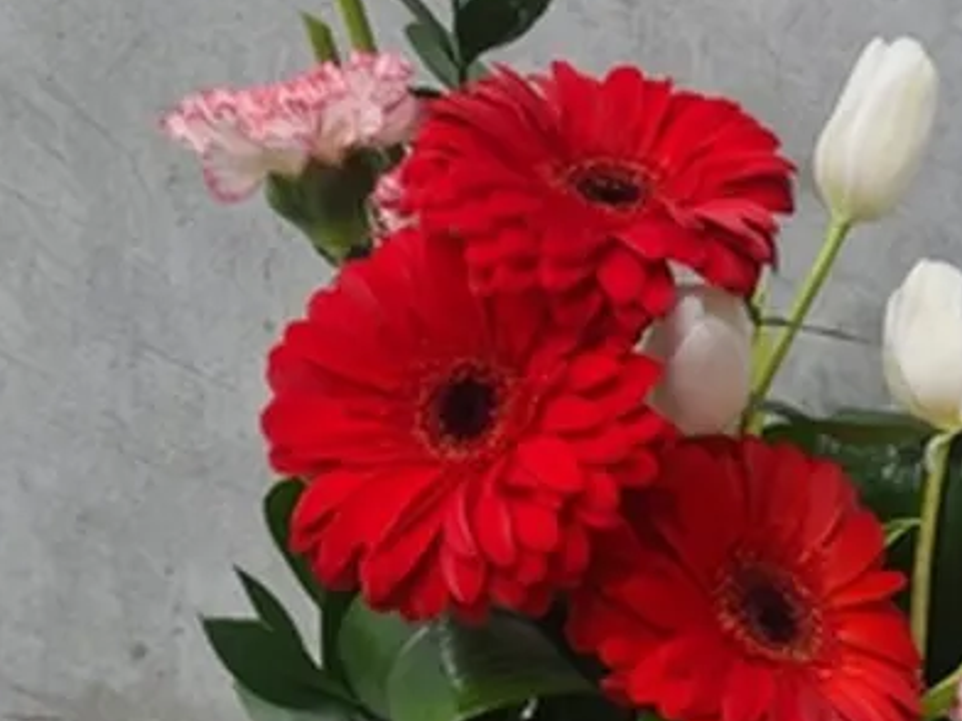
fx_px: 1417
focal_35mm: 51
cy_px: 562
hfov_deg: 34.6
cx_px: 930
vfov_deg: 28.1
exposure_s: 1/40
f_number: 1.8
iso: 320
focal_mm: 7
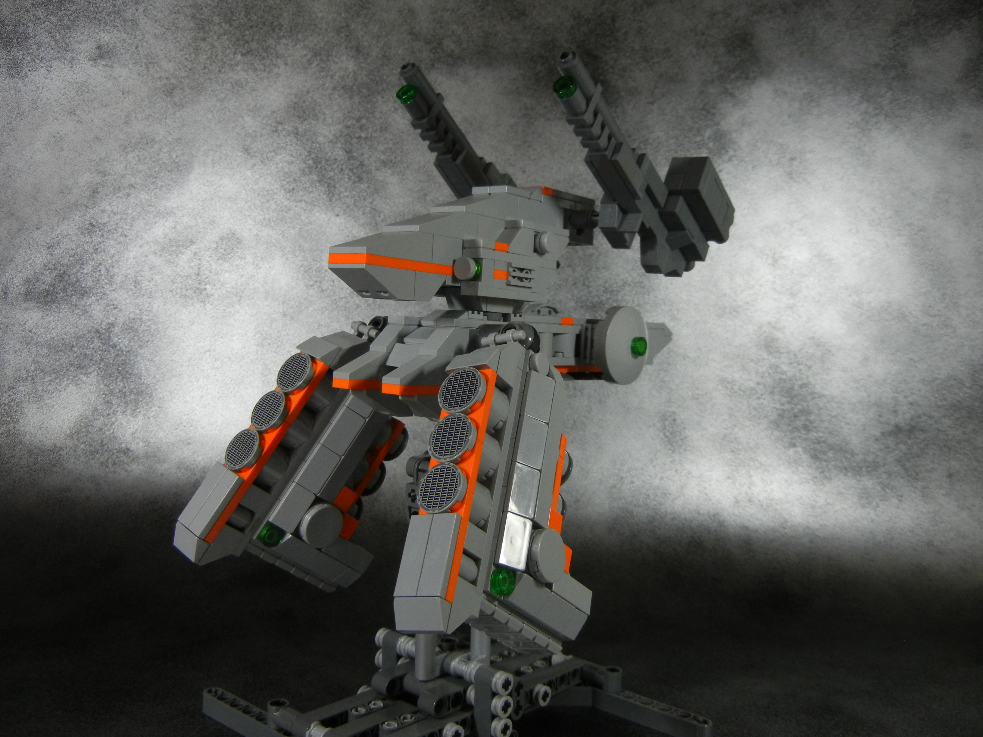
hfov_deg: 54.0
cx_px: 492
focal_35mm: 34
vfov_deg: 41.8
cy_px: 368
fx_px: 966
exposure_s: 1/117
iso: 400
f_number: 3.6
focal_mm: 6.2
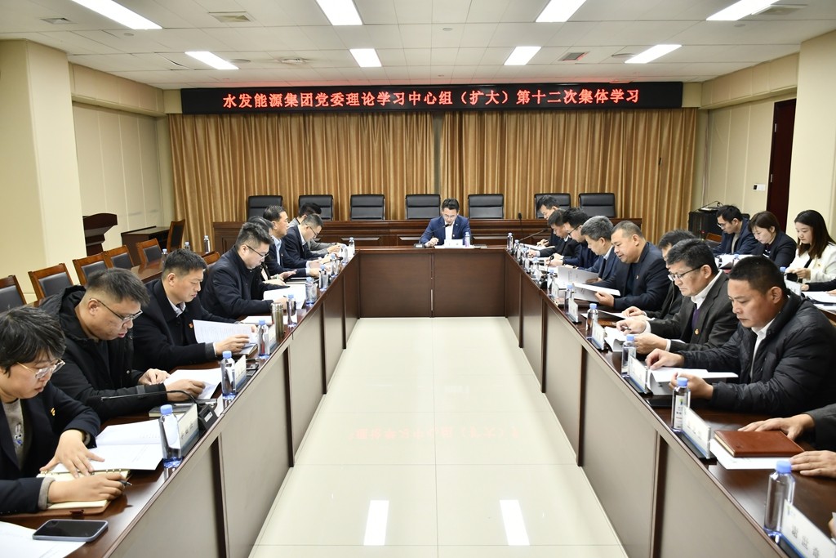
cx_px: 418
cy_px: 279
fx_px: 627
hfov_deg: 67.4
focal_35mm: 27
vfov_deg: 47.9
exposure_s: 1/60
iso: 500
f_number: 4
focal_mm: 18
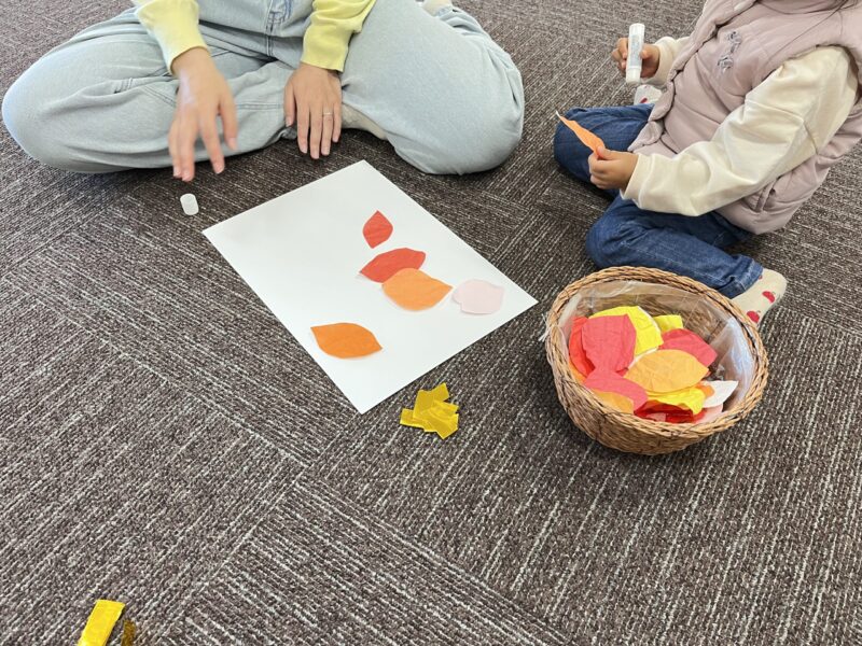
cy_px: 323
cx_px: 431
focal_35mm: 26
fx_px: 647
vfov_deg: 53.1
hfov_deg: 67.3
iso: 125
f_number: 1.6
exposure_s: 1/60
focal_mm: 5.1
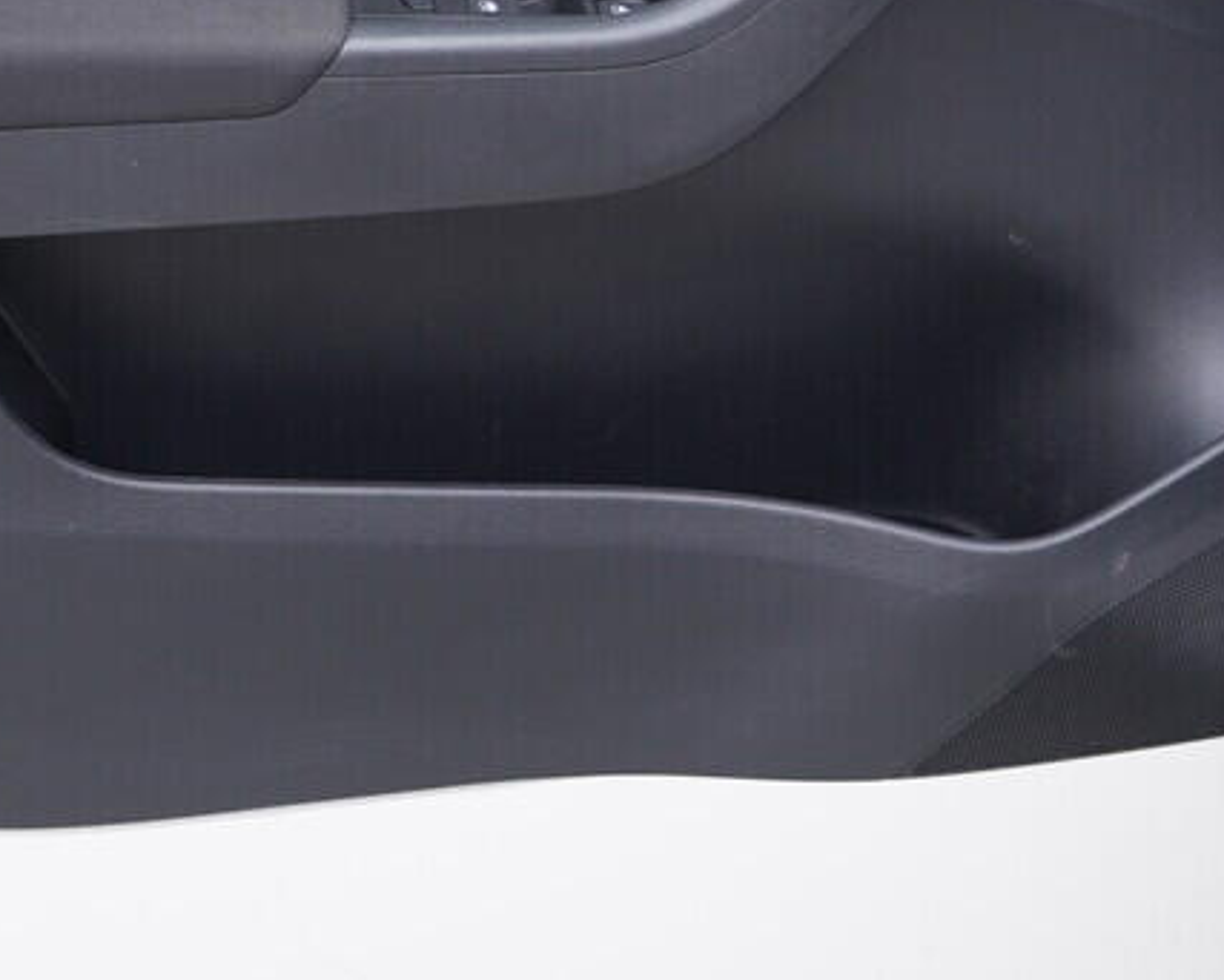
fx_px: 2936
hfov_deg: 23.4
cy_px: 136
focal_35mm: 81
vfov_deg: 18.7
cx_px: 367
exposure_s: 1/40
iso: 125
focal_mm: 24
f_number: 2.8
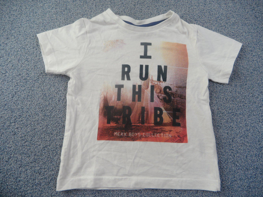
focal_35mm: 24
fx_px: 182
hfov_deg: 71.6
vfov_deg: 56.8
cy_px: 98
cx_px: 132
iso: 80
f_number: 2.9
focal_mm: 4.1
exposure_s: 1/350
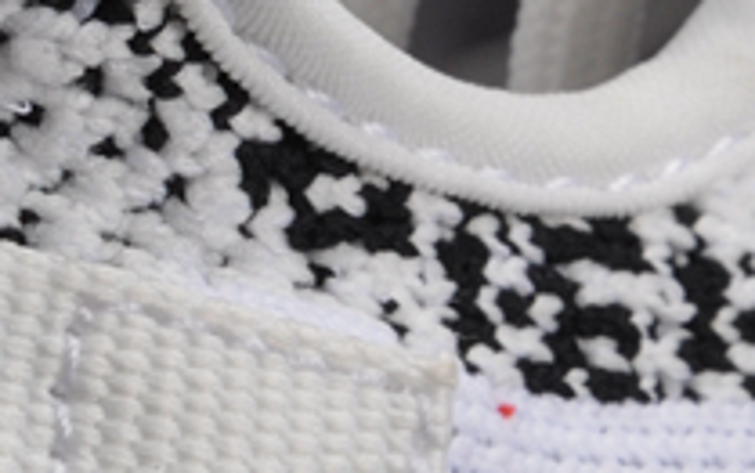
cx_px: -1066
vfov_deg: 4.0
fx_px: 6736
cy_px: 249
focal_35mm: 327
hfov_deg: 6.1
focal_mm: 35
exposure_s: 1/125
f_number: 14
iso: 125
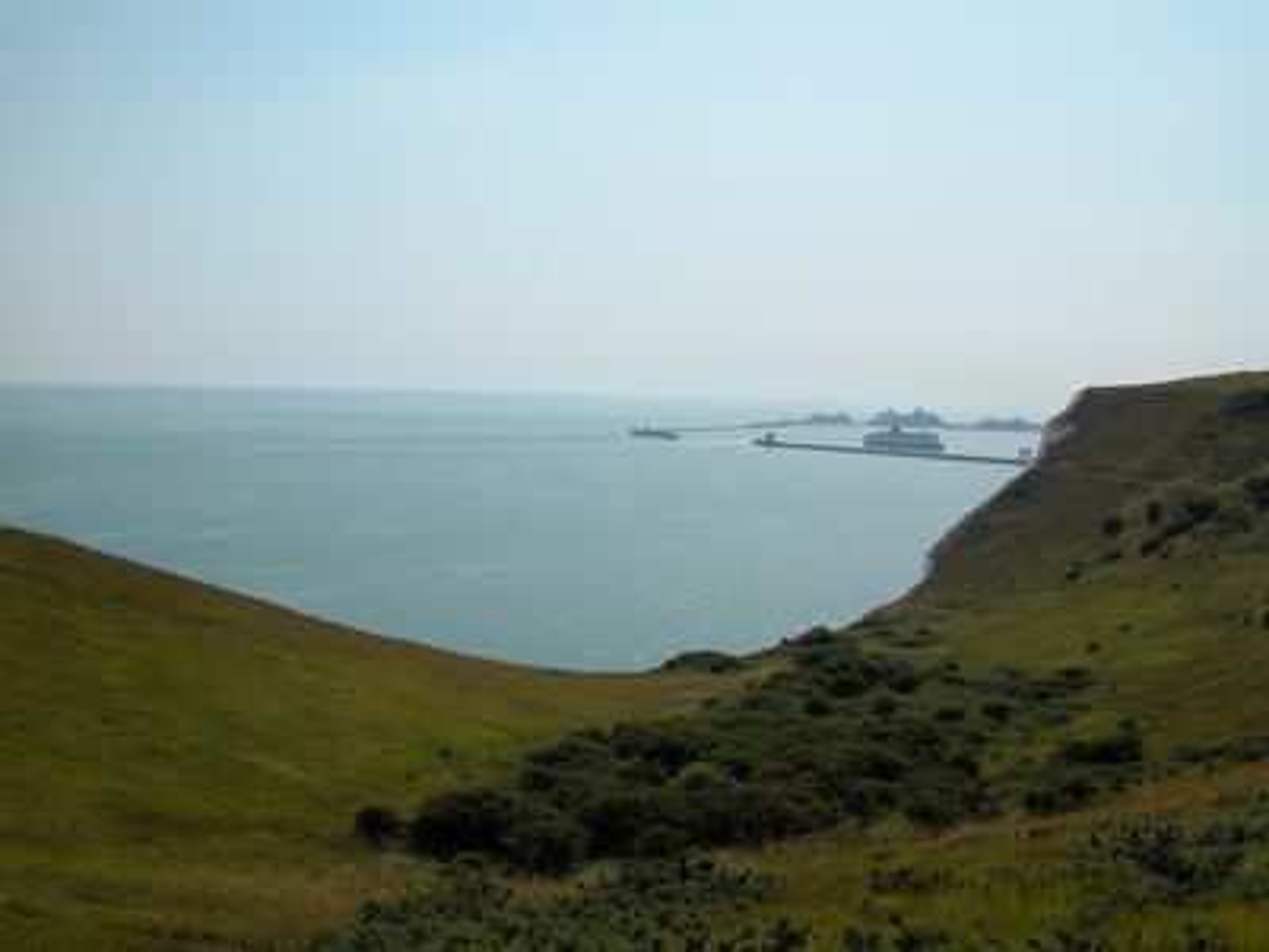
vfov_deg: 39.7
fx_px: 1320
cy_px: 476
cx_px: 634
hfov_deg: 51.4
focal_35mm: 36
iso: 100
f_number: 8
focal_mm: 9.2
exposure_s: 1/478
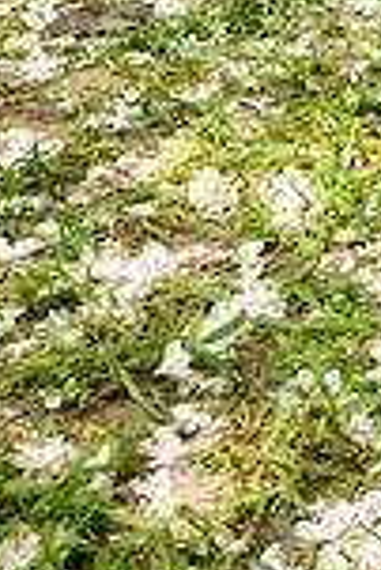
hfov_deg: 13.0
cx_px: 466
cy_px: -415
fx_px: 1631
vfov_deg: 16.8
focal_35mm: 103
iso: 125
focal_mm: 8.8
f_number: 5
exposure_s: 1/80
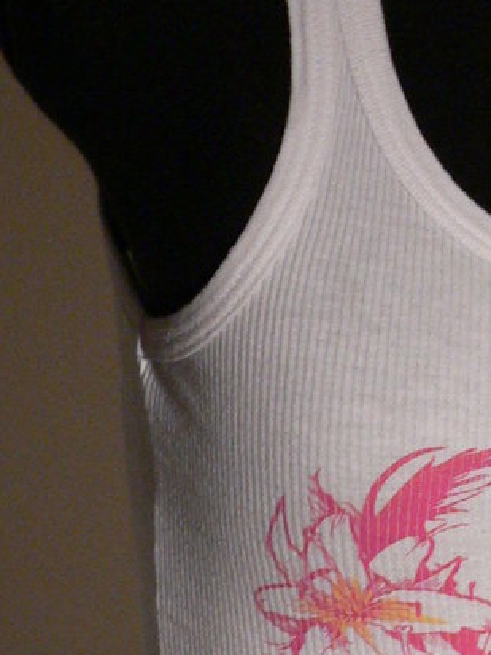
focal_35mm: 204
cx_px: 626
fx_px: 3858
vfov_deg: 9.6
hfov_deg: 7.2
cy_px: 614
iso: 200
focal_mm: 10.4
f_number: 2.8
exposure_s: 1/25
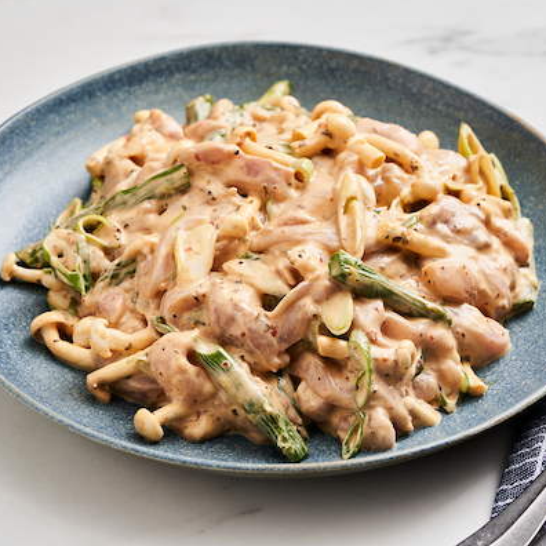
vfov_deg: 15.0
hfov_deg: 15.0
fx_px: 2070
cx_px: 251
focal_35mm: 116
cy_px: 272
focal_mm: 90
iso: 200
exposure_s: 1/125
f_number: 8
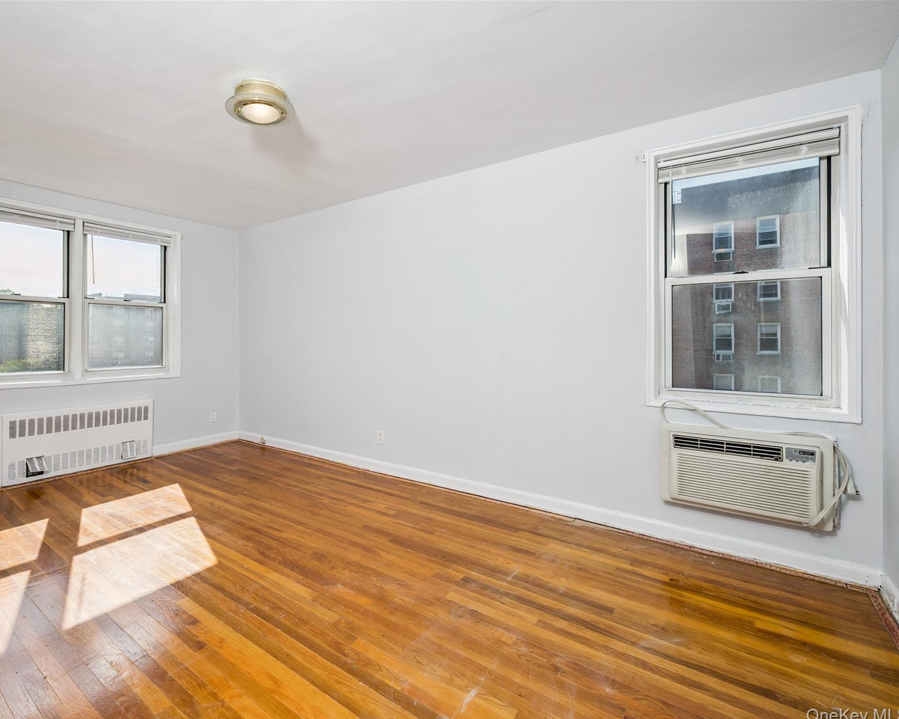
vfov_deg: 80.4
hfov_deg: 92.1
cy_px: 364
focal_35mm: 16
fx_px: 426
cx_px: 367
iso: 200
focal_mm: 14
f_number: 11
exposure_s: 1/125
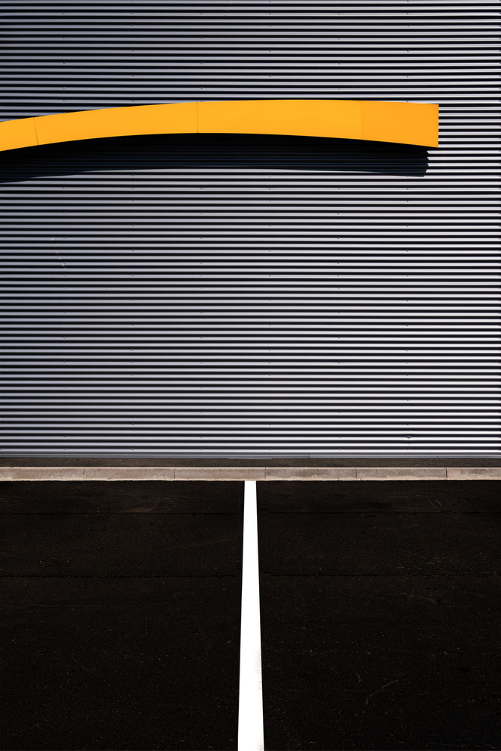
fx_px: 605
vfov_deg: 63.7
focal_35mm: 29
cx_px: 250
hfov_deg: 45.0
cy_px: 376
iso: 160
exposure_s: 1/1600
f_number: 7.1
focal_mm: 19.1
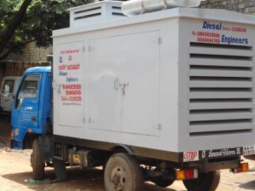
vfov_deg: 19.9
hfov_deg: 26.3
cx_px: 126
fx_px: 545
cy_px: 102
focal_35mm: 74
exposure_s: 1/250
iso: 100
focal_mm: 11.2
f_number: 4.2
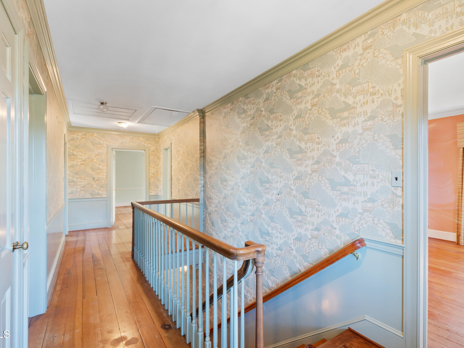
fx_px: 228
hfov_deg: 90.7
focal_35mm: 17
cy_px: 169
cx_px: 255
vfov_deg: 74.7
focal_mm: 10
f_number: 8
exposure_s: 1.6
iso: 100
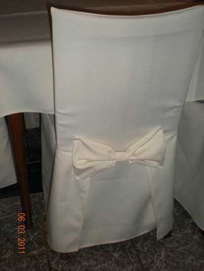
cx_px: 102
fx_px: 345
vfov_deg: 42.9
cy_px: 136
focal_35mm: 44
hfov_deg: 32.9
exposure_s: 1/60
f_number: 3.5
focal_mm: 7.4
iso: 64
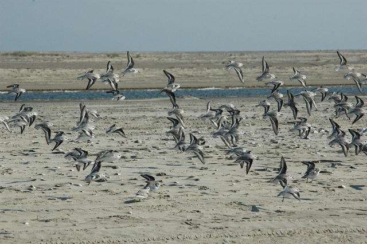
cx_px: 184
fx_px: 2140
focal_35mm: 210
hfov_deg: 9.8
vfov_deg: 6.5
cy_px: 122
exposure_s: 1/2000
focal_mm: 140
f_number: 11
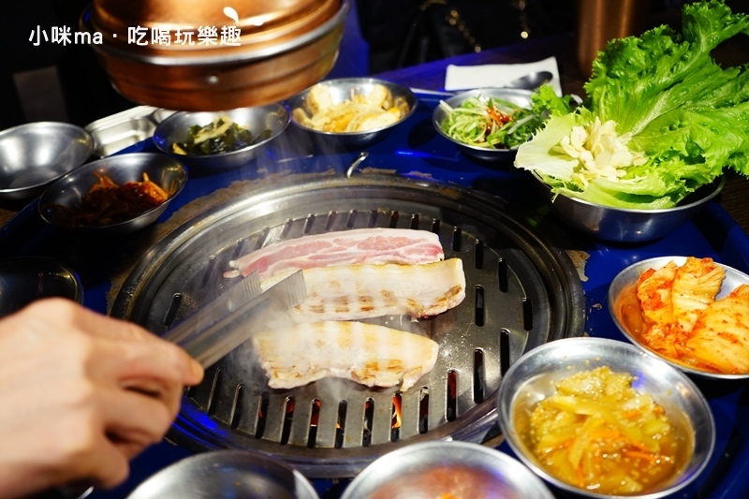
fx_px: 915
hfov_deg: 44.5
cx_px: 374
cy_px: 250
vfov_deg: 30.5
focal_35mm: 44
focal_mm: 44
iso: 1000
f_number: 4.5
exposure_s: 1/60
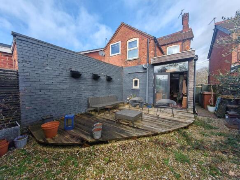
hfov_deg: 106.2
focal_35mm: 13
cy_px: 90
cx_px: 120
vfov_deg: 89.9
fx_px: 90
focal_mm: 1.82
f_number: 2
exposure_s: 1/370
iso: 50
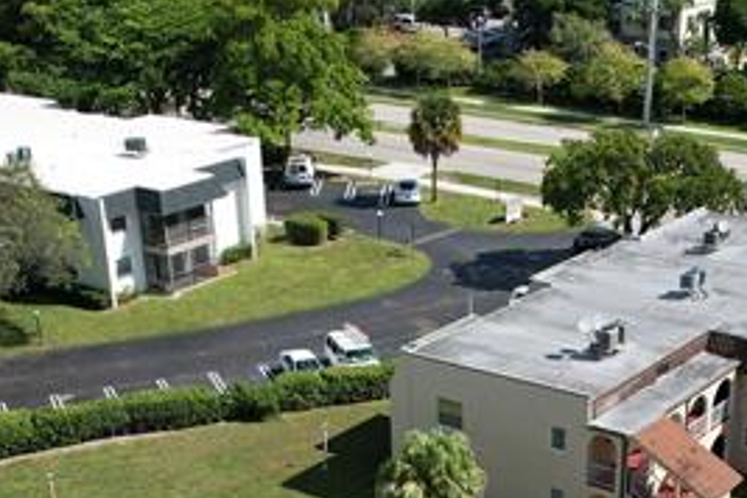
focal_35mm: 66
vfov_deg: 19.0
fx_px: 1369
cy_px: 653
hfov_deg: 30.4
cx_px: 462
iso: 100
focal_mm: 8.38
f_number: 2.8
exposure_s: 1/2000
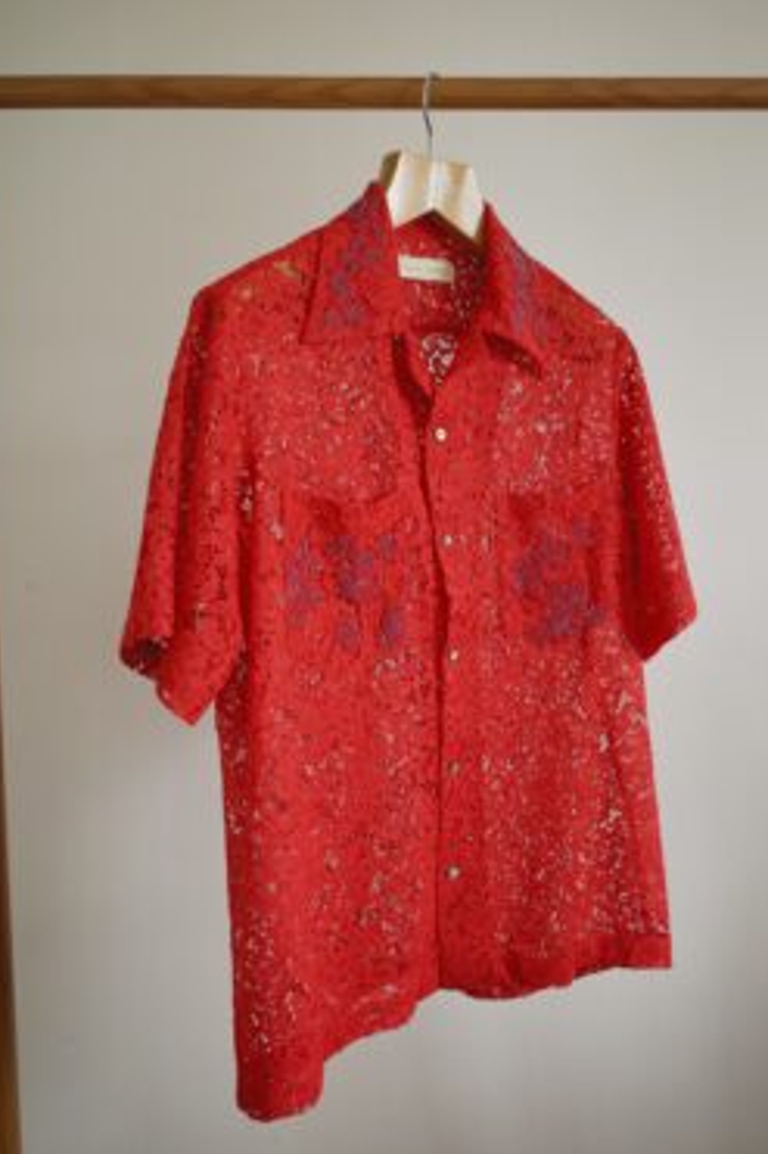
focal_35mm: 34
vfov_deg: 55.8
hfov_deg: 38.8
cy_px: 538
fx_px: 1089
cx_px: 442
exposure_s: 1/15
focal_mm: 18.3
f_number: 2.8
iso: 125
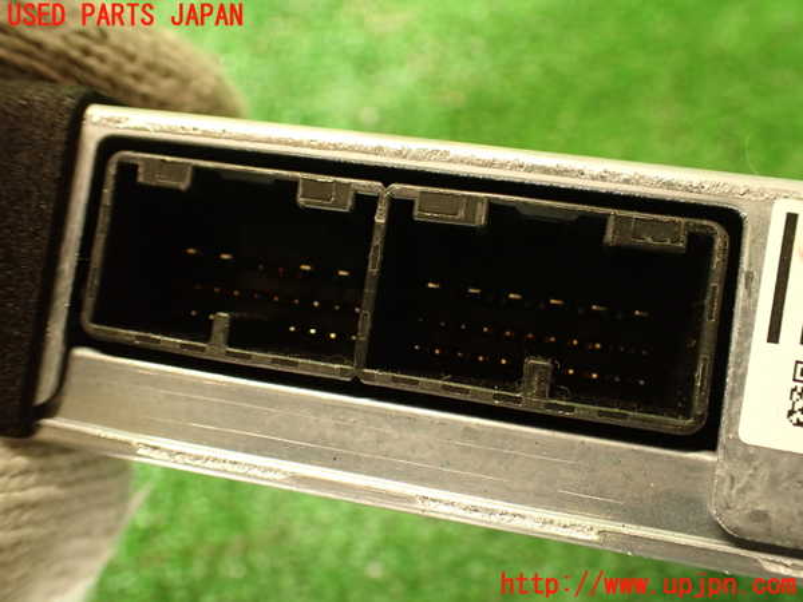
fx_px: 742
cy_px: 301
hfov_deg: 56.8
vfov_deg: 44.2
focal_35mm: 32
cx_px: 402
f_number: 2.4
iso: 500
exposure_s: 1/30
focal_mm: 5.79
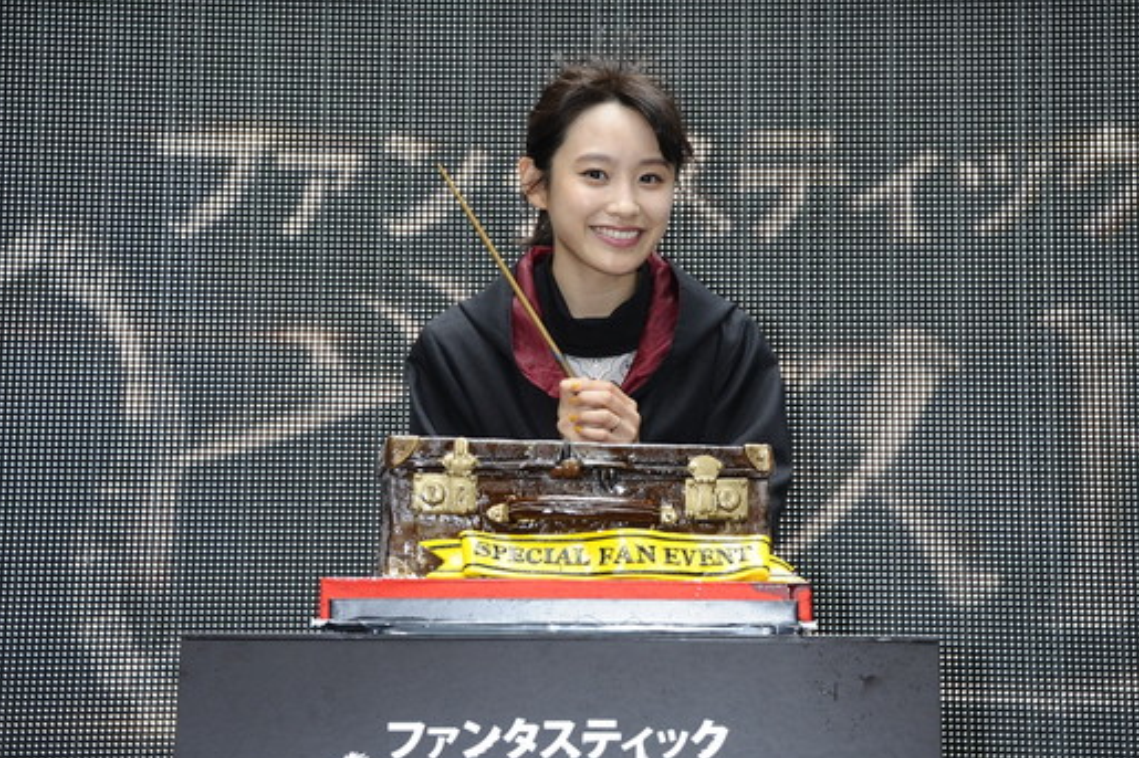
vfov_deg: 11.8
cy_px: 369
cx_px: 606
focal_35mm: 116
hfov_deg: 17.6
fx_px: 3669
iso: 1000
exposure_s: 1/125
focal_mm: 98
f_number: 6.3
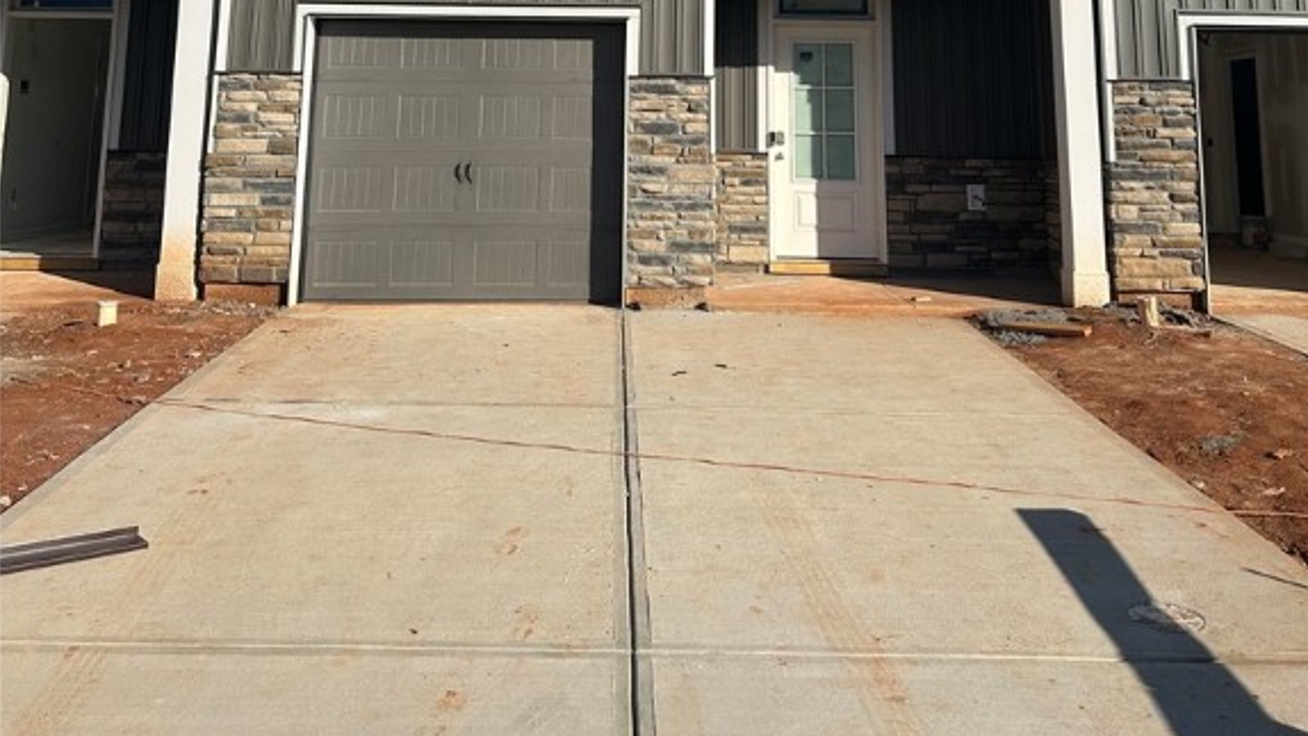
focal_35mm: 35
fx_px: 1214
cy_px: -77
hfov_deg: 56.6
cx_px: 654
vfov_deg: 30.2
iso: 80
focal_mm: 6.86
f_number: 1.78
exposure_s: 1/6623
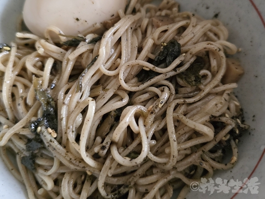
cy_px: 100
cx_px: 132
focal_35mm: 23
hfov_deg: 73.9
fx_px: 176
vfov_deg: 58.9
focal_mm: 6.3
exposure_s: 1/30
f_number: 1.7
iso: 1600
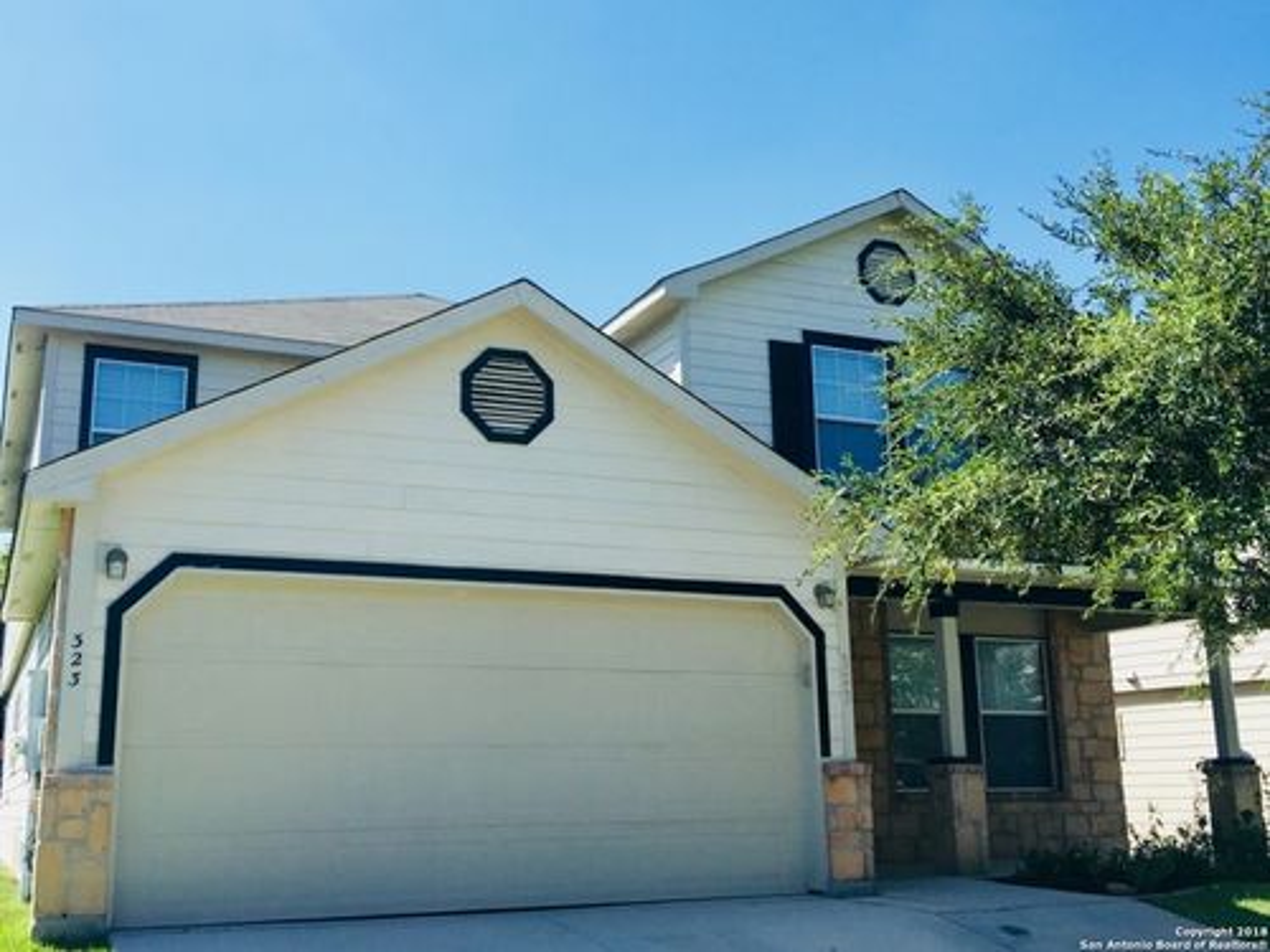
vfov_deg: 48.2
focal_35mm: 29
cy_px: 476
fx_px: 1064
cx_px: 635
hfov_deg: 61.7
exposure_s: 1/1508
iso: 25
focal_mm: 4.15
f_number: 2.2
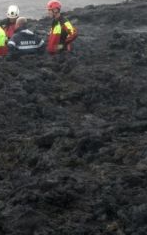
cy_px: -28
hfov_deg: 1.3
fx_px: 6649
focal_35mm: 1038
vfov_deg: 2.0
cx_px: -252
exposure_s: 1/400
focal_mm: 200
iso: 250
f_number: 8
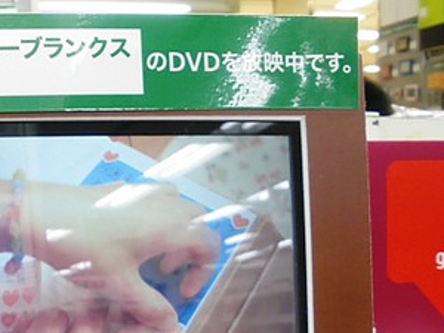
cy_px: 258
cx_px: 64
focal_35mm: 72
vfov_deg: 20.3
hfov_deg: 26.3
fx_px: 924
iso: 200
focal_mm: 6.3
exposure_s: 1/50
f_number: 3.5
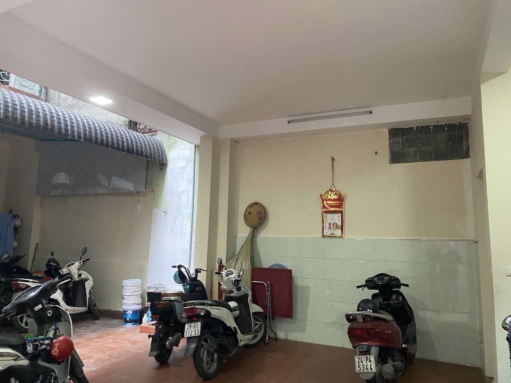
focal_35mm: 26
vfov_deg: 53.1
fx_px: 384
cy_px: 192
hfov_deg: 67.3
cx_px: 256
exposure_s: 1/60
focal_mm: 4.25
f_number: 1.8
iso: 400
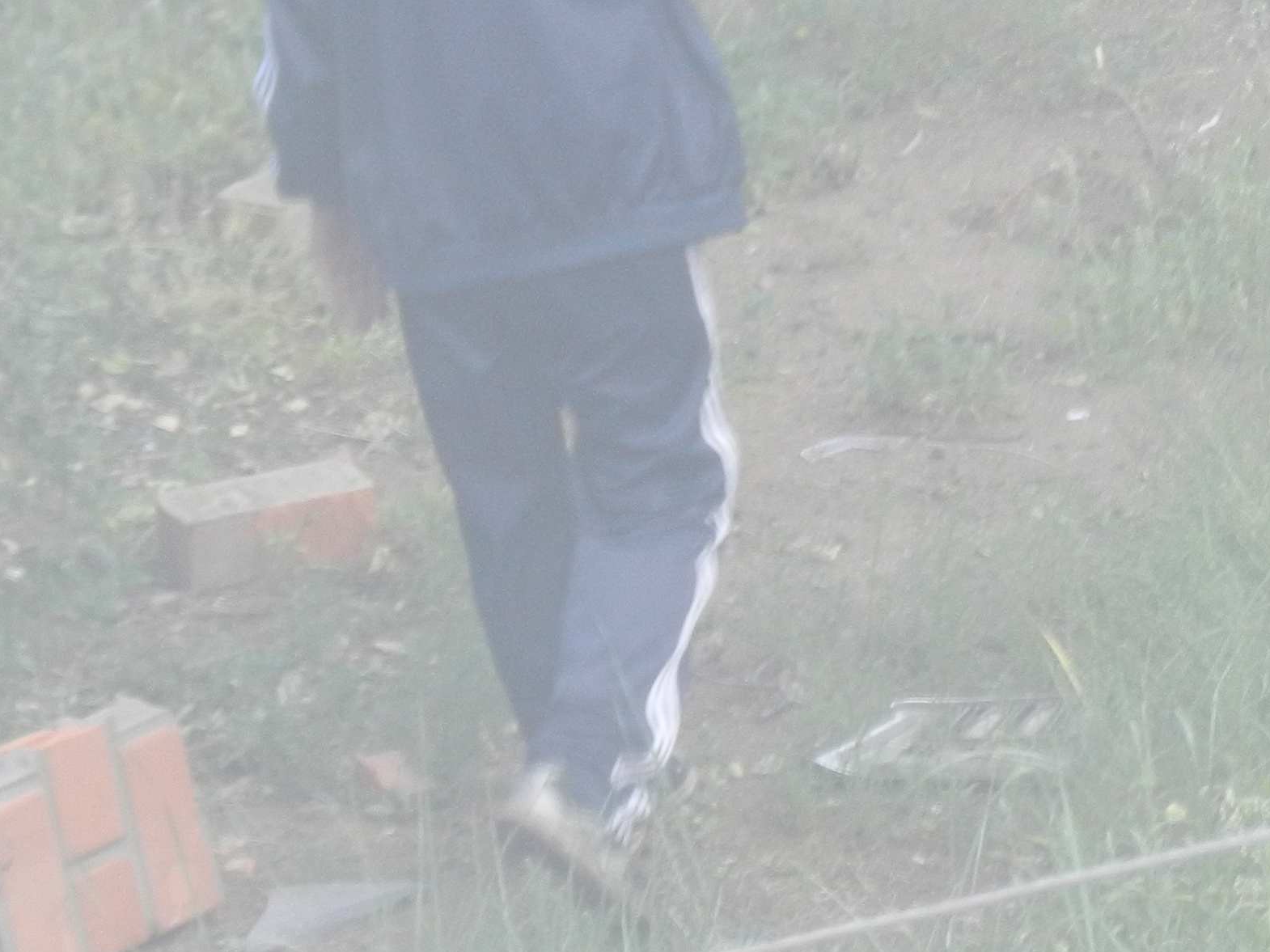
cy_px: -121
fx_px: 34775
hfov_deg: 2.1
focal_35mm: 948
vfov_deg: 1.6
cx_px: 1253
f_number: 5.6
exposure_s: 1/80
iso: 180
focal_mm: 66.1
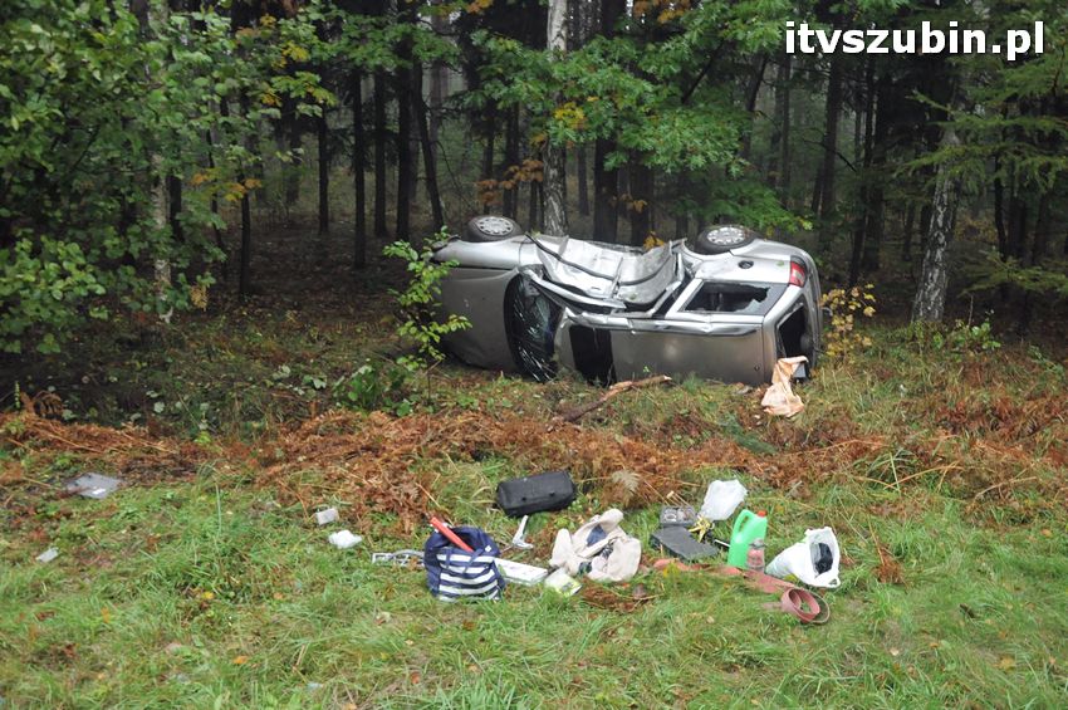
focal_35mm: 33
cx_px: 534
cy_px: 355
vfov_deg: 39.9
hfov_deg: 57.3
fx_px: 978
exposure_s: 1/160
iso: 2000
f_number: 6.3
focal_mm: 22
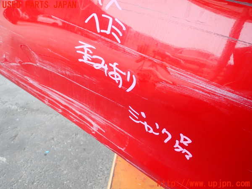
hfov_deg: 69.4
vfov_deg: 54.9
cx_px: 126
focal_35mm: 25
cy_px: 94
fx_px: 182
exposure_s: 1/200
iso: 100
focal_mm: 4.5
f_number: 2
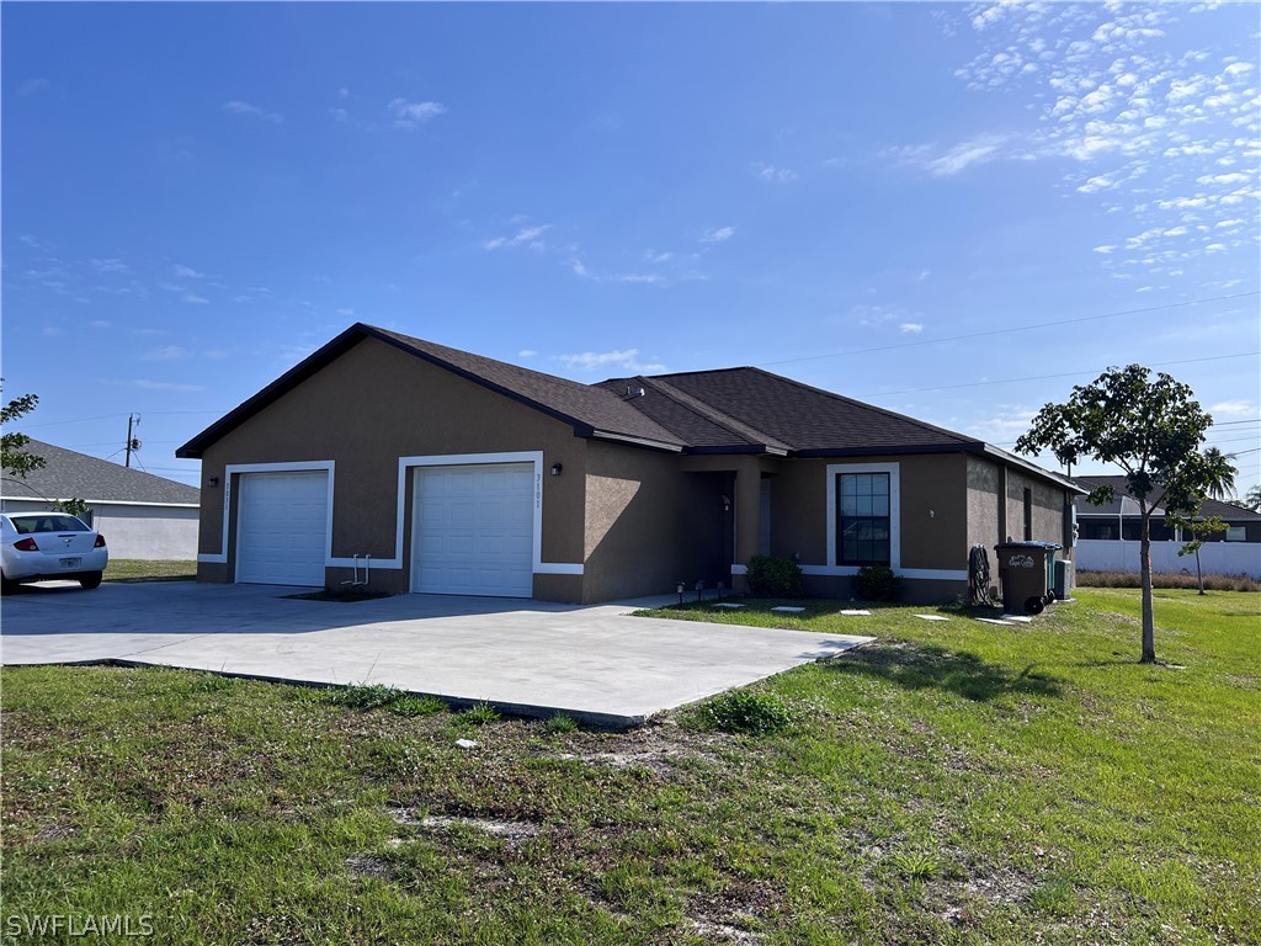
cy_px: 473
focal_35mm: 26
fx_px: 947
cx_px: 630
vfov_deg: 53.1
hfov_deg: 67.3
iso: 50
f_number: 1.5
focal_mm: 5.7
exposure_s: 1/6993
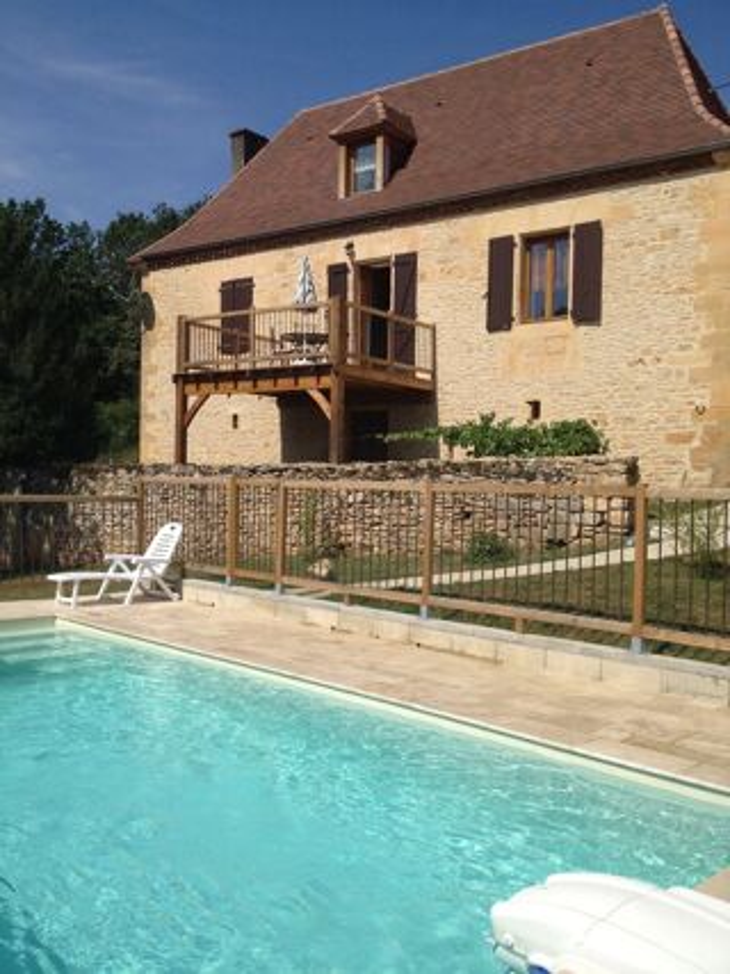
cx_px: 365
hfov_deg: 40.7
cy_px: 487
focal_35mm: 35
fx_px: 985
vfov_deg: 52.6
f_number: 2.4
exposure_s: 1/2907
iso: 64
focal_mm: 4.28
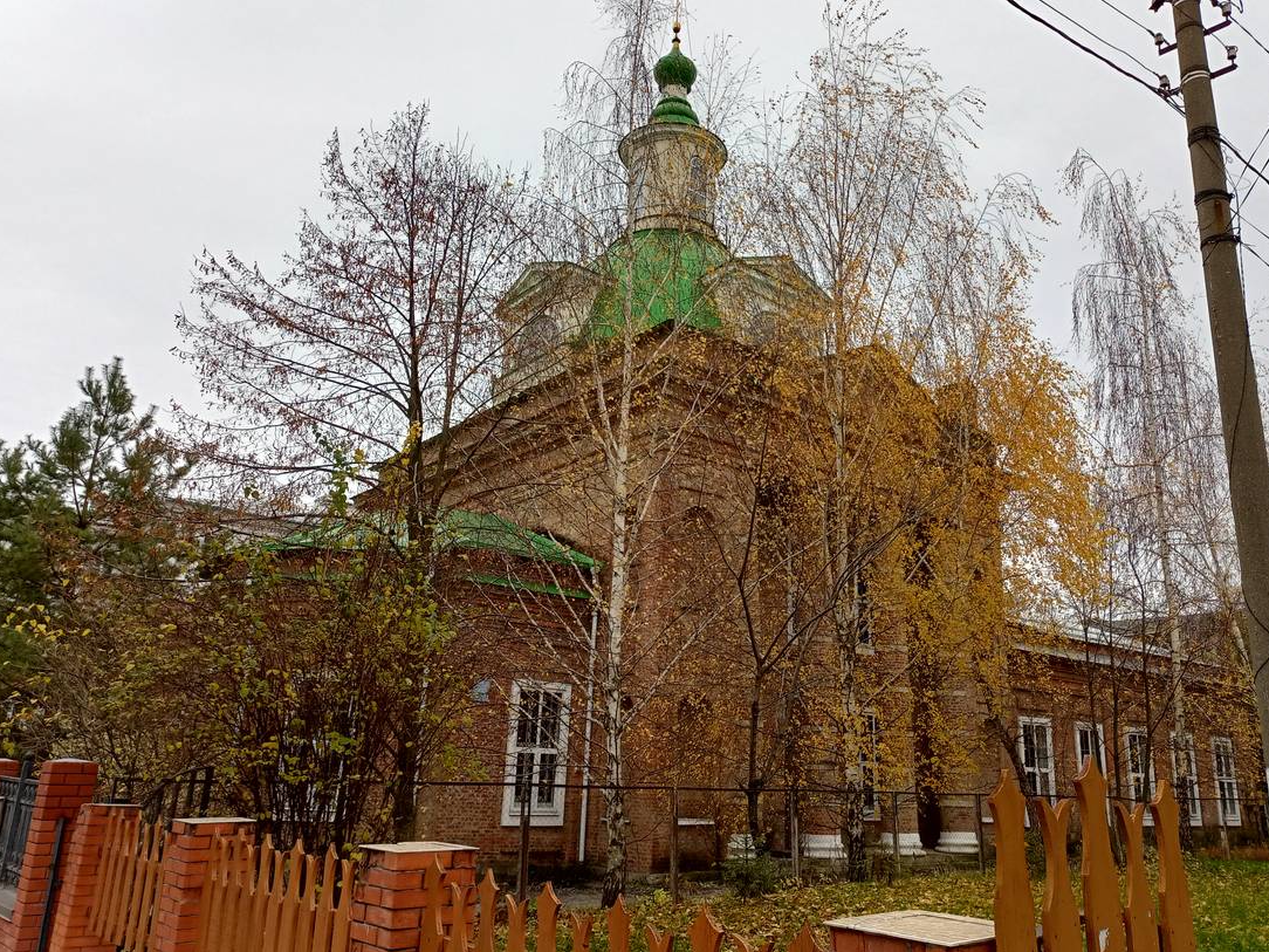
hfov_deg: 58.3
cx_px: 678
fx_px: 1136
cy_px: 451
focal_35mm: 31
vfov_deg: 45.4
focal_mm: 4.69
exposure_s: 1/558
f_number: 1.8
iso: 112
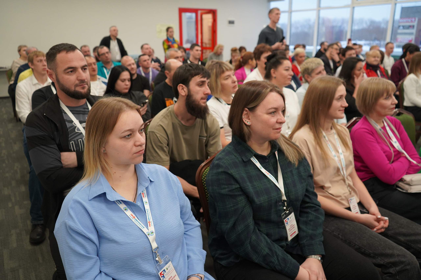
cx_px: 210
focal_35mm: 28
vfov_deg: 46.4
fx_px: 327
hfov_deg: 65.5
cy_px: 140
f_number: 4
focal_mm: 28
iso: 1250
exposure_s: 1/160
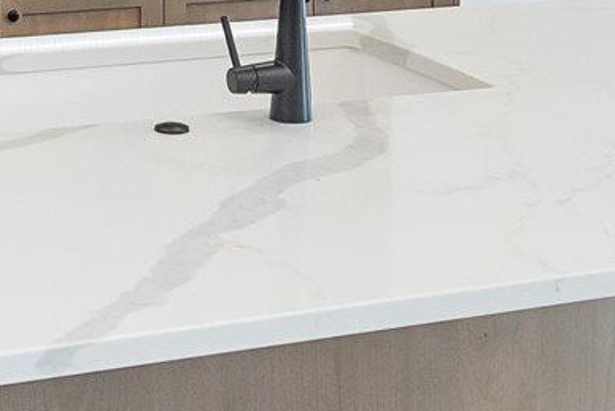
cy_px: -389
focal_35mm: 111
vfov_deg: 11.3
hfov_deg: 18.3
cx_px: 145
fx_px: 1898
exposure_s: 1/125
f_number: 5
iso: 800
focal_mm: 14
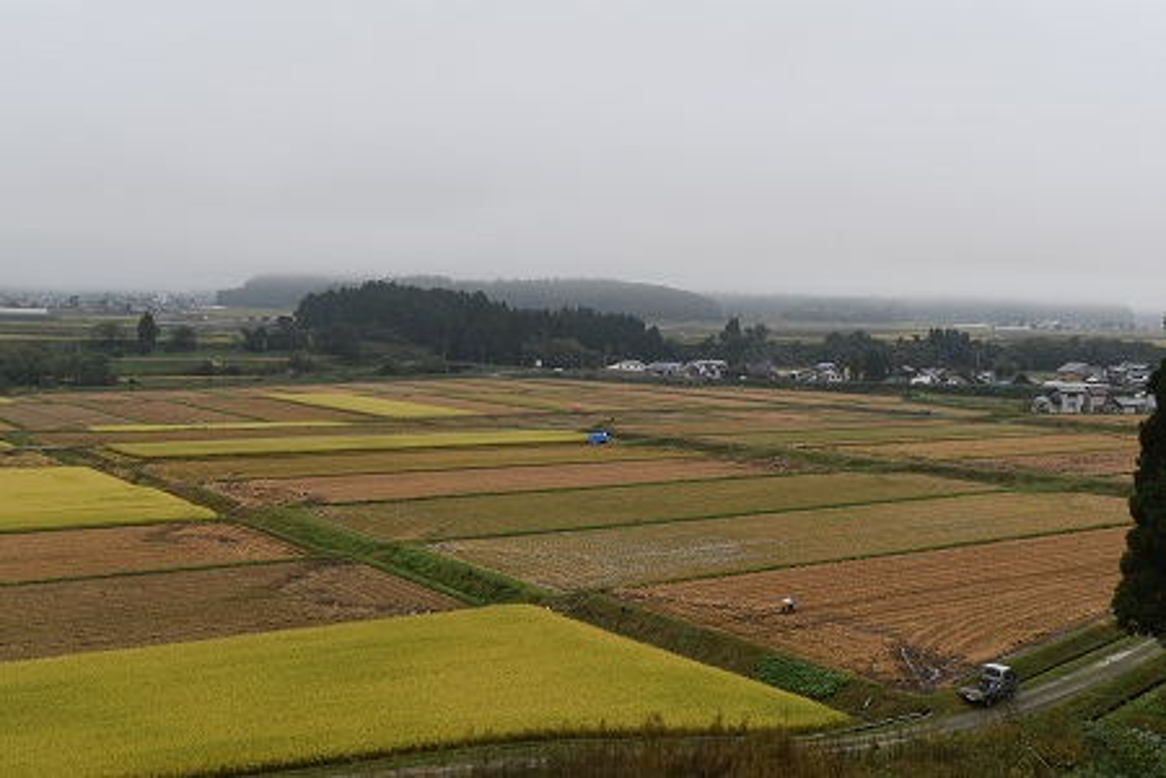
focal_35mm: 40
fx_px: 1312
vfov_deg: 33.0
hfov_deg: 47.9
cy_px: 389
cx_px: 583
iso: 220
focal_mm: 27
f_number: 8
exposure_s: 1/250
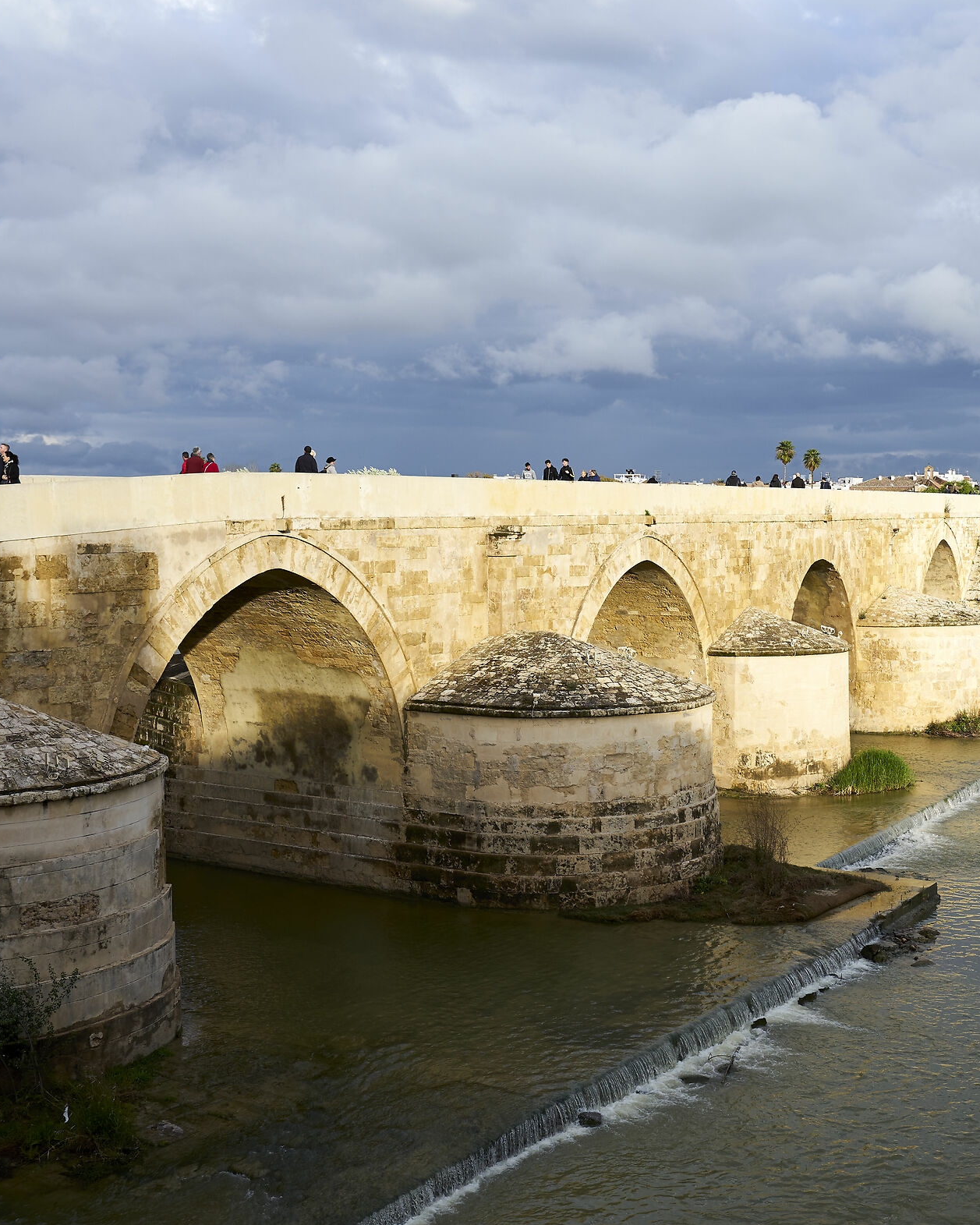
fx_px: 1559
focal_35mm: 43
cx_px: 701
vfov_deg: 42.9
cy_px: 615
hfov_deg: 34.4
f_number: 6.7
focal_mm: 30
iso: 100
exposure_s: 1/250
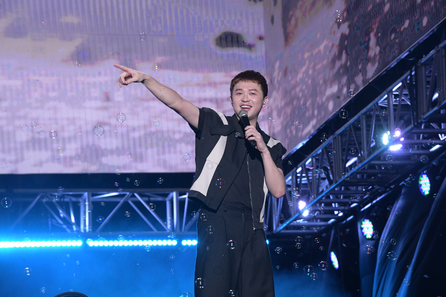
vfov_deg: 9.8
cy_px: 148
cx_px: 223
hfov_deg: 14.7
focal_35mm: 140
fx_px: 1734
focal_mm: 140
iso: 3200
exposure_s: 1/125
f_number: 13
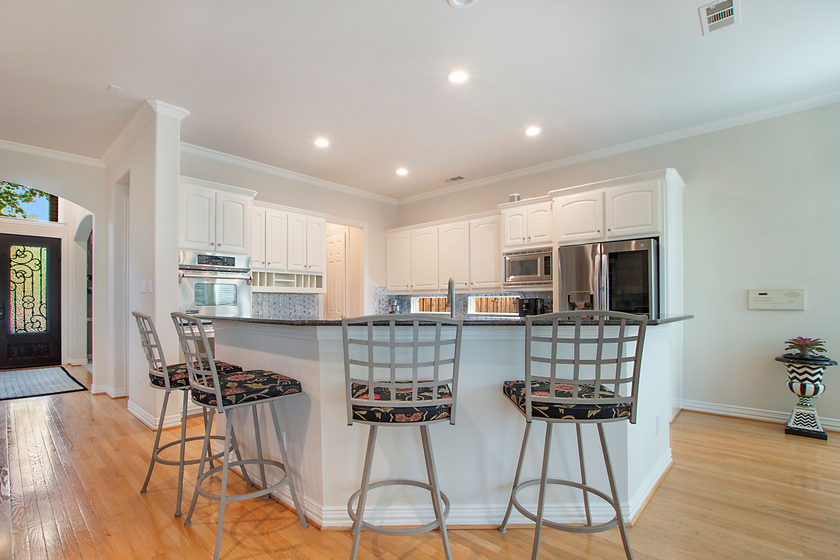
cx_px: 395
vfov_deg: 73.7
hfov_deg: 96.6
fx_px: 373
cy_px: 298
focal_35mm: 16
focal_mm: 10
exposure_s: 1/6
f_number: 8
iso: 100
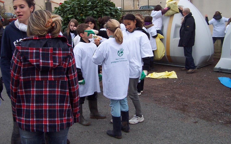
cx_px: 123
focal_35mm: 44
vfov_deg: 29.1
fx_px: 277
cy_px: 51
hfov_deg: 45.2
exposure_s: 1/250
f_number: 2.8
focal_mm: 6.3
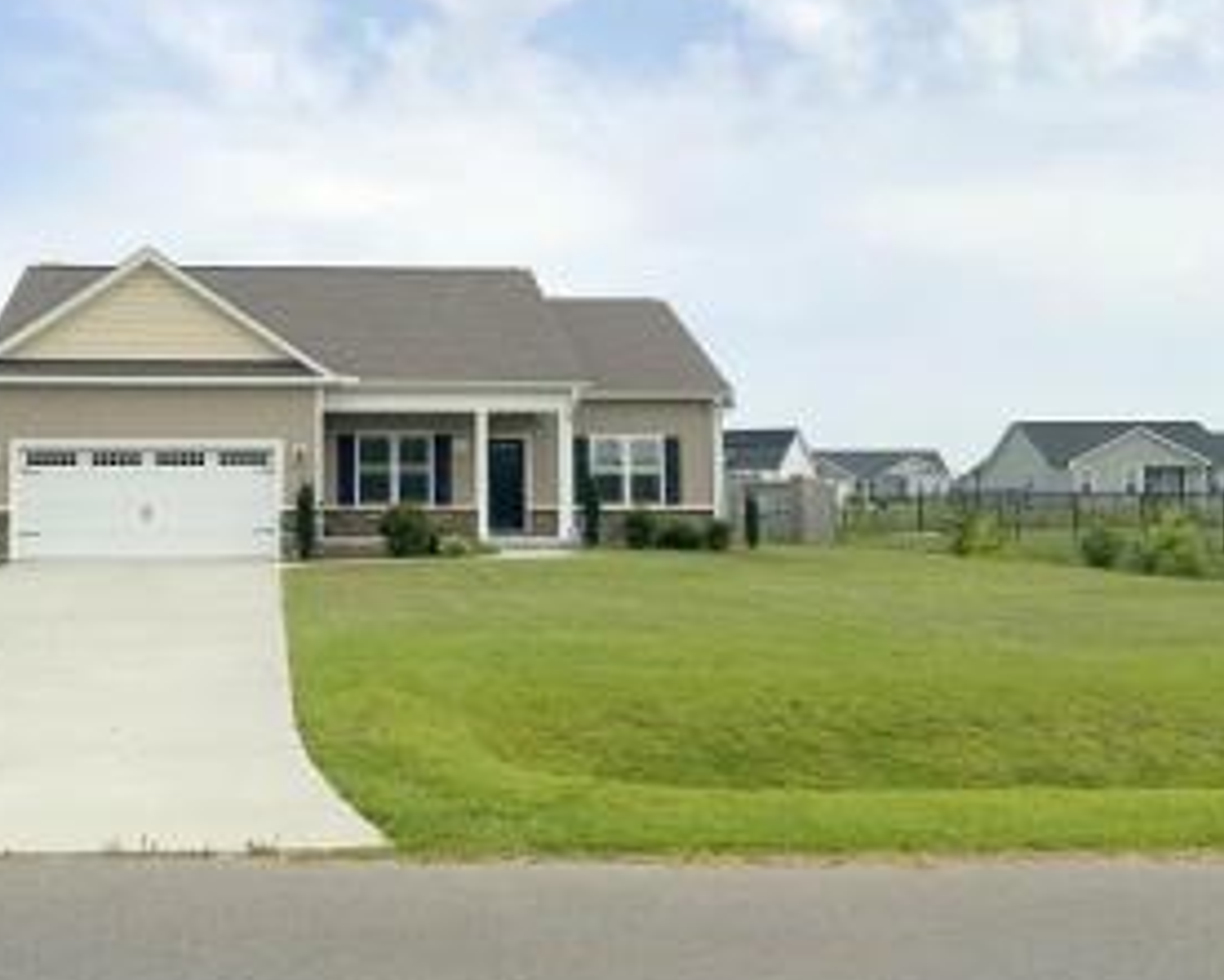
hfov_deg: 43.8
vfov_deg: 36.4
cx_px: 359
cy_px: 399
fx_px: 1486
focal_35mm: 41
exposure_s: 1/3534
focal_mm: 3
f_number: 1.8
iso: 20
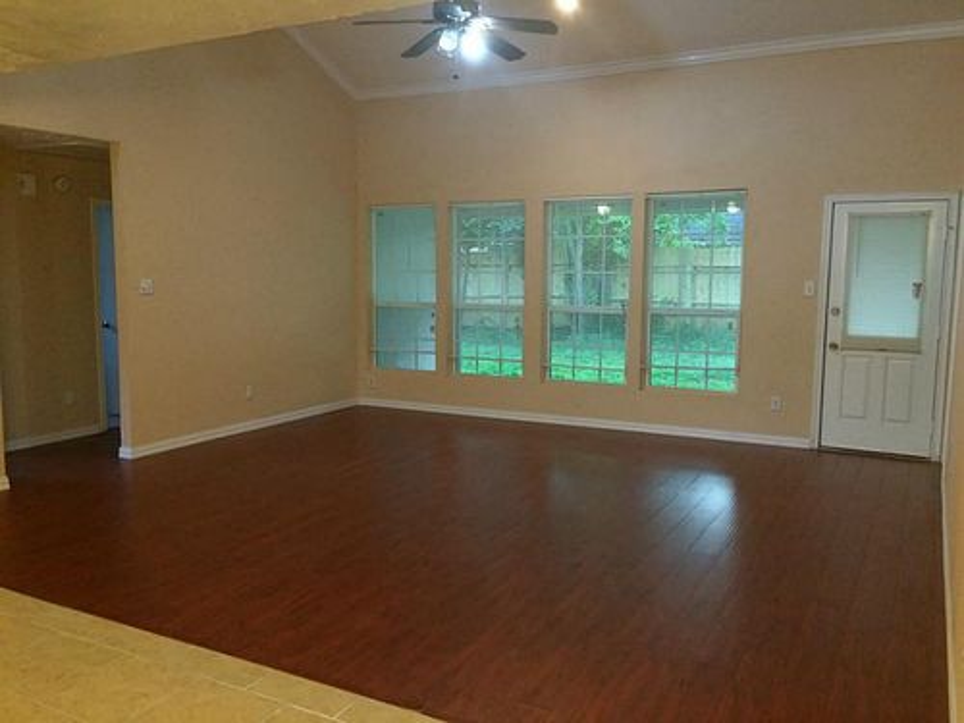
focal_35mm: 29
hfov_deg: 61.7
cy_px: 362
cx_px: 482
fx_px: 808
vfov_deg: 48.2
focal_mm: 4.15
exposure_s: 1/30
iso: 250
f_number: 2.2
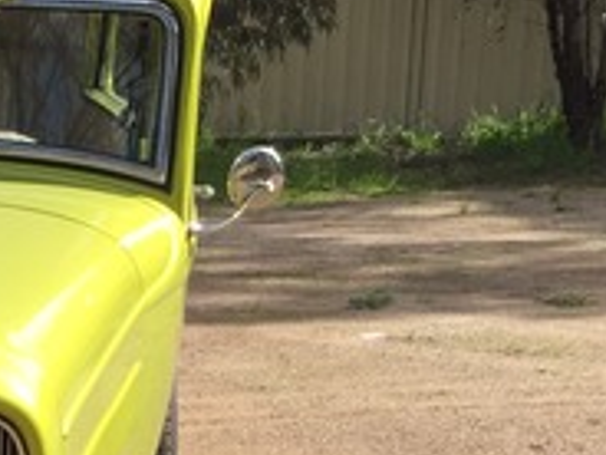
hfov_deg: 14.6
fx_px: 2206
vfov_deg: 11.3
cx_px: -283
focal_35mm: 126
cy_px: 669
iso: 32
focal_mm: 4.15
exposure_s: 1/1099
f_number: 2.2
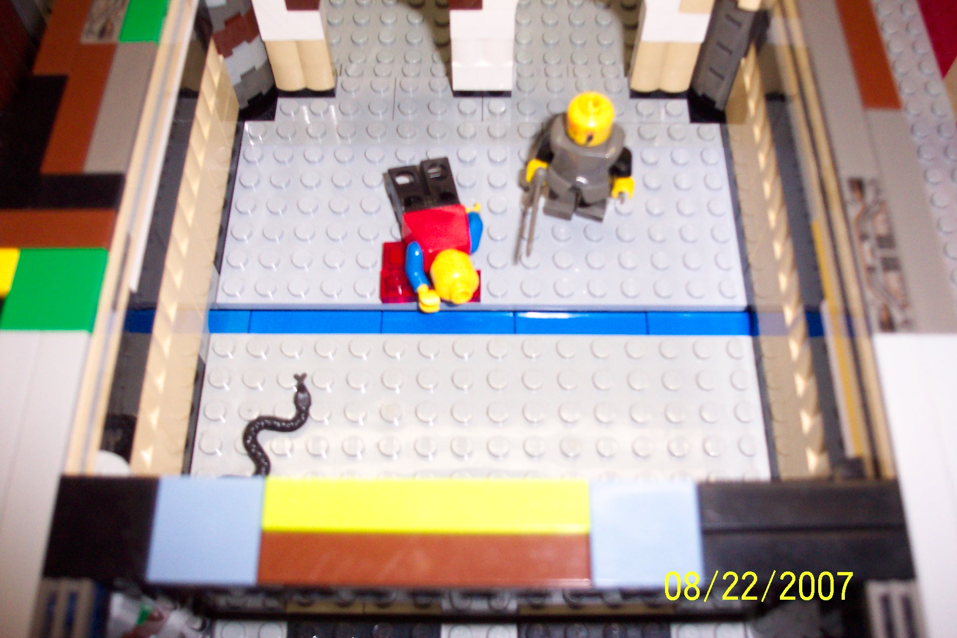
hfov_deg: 54.4
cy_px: 319
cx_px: 478
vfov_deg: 37.9
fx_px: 930
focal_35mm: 35
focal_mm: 7.5
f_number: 2.8
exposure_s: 1/30
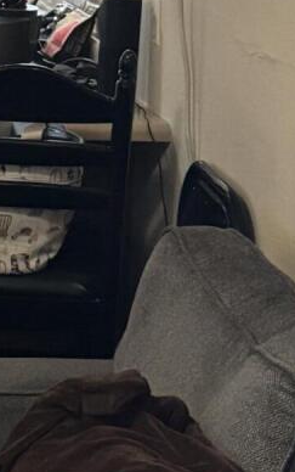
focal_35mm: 131
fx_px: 1683
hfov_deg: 9.6
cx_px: -188
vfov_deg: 15.8
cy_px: 51
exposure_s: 1/54
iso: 800
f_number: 1.78
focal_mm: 6.76
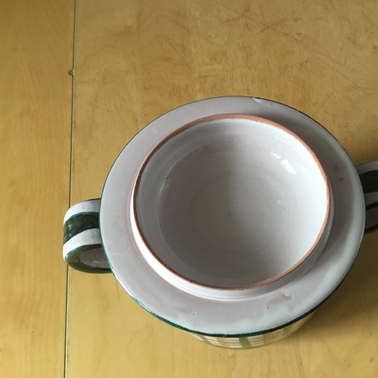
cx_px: 242
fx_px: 457
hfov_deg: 44.5
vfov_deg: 44.9
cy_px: 190
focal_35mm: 37
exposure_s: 1/33
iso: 160
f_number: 2.4
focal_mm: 3.3
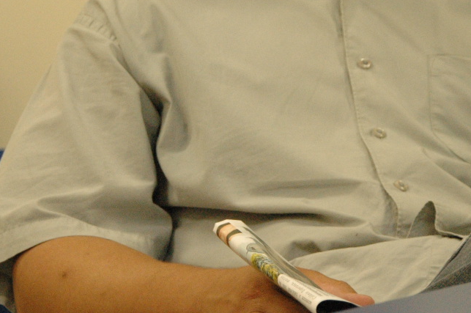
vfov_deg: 6.0
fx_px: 2981
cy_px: -20
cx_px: 327
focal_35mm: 228
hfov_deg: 9.0
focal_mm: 65
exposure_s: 1/80
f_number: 5.3
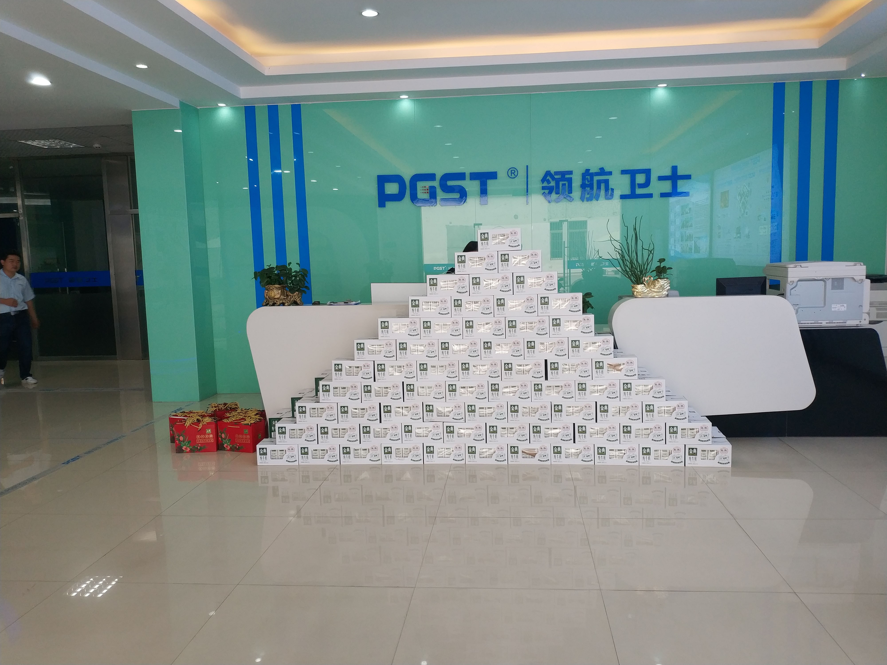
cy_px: 332
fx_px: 820
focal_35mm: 32
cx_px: 444
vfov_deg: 44.2
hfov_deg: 56.8
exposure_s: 1/50
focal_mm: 4.5
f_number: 2
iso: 142
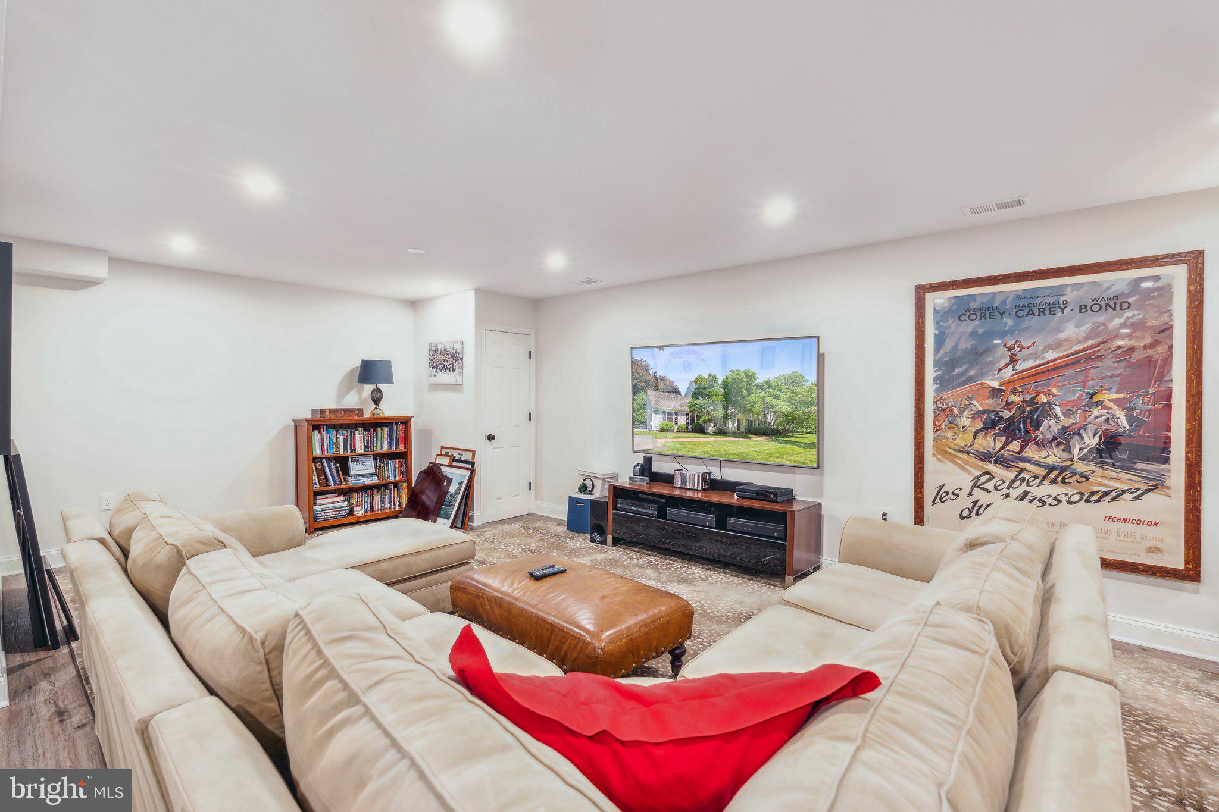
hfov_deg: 96.7
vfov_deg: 73.7
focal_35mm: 16
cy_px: 406
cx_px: 610
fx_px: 542
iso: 200
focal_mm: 16
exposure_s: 1.6
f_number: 7.1
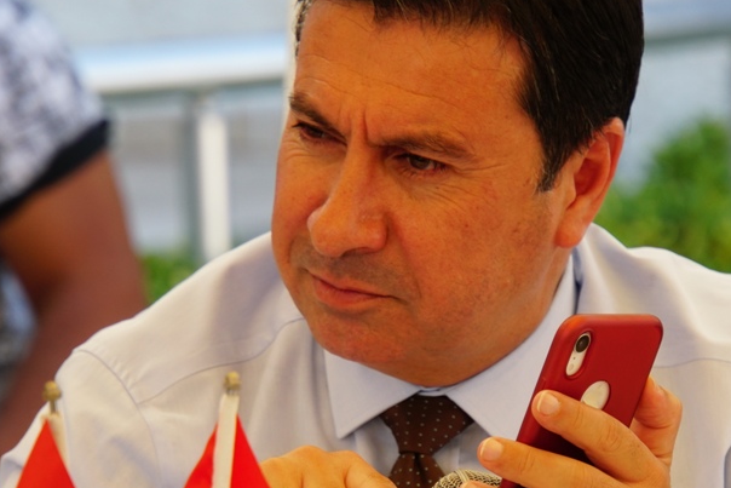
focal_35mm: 509
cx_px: 445
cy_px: 280
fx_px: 10337
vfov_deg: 2.7
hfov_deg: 4.0
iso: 320
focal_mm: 200
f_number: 6.3
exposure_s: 1/320
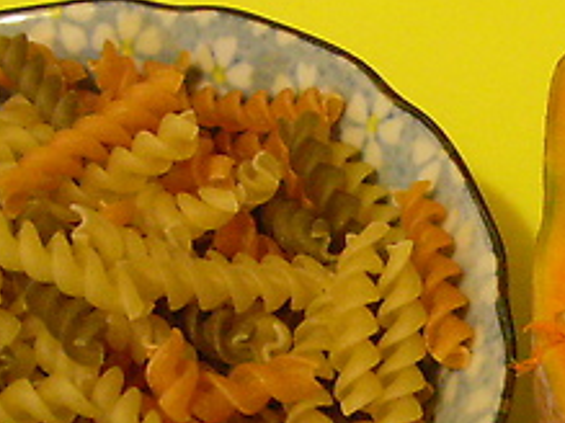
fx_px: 1566
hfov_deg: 20.0
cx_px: 511
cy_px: 356
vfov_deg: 15.3
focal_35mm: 96
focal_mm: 5.8
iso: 400
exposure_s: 1/15.5
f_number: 3
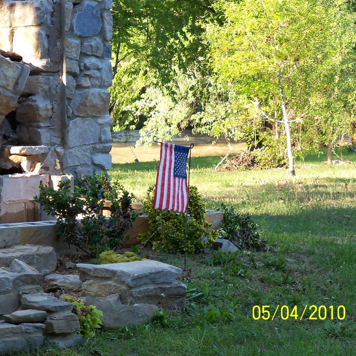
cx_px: 133
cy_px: 179
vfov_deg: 11.9
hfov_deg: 11.9
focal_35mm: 147
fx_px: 1710
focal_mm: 21.9
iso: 64
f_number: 4.2
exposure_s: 1/50
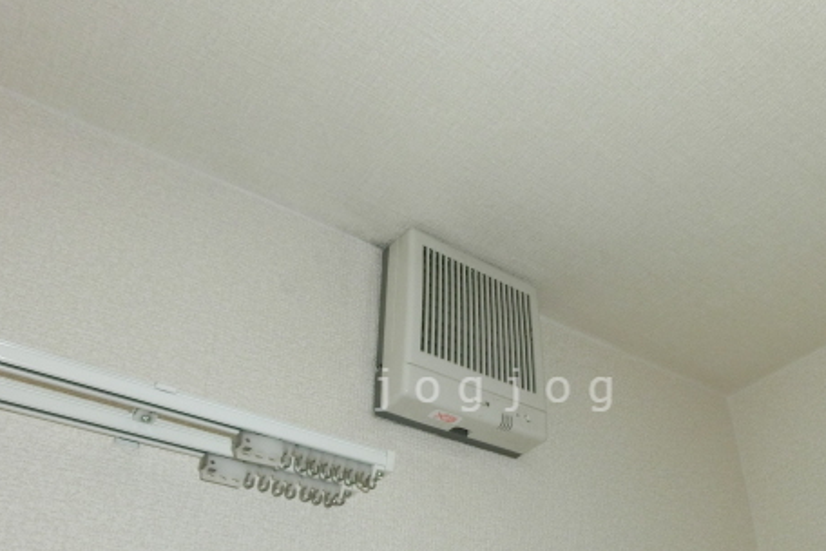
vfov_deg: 37.2
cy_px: 390
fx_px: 803
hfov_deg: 54.0
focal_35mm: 35
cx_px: 498
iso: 400
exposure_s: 1/60
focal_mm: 4.24
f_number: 3
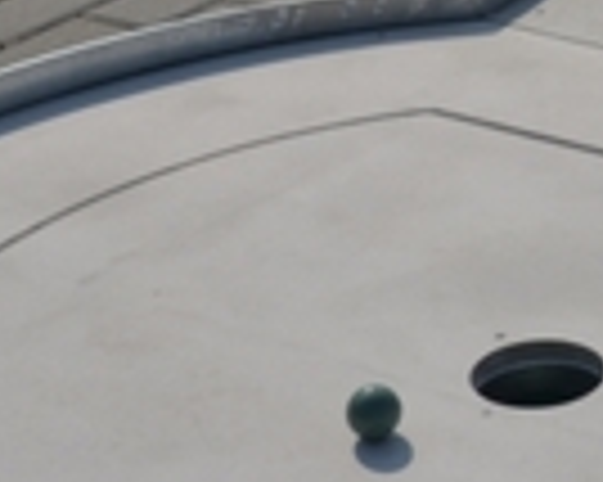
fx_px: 2479
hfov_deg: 12.4
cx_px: 1161
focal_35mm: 139
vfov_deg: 10.8
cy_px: -171
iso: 100
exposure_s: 1/1000
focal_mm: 28
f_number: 10
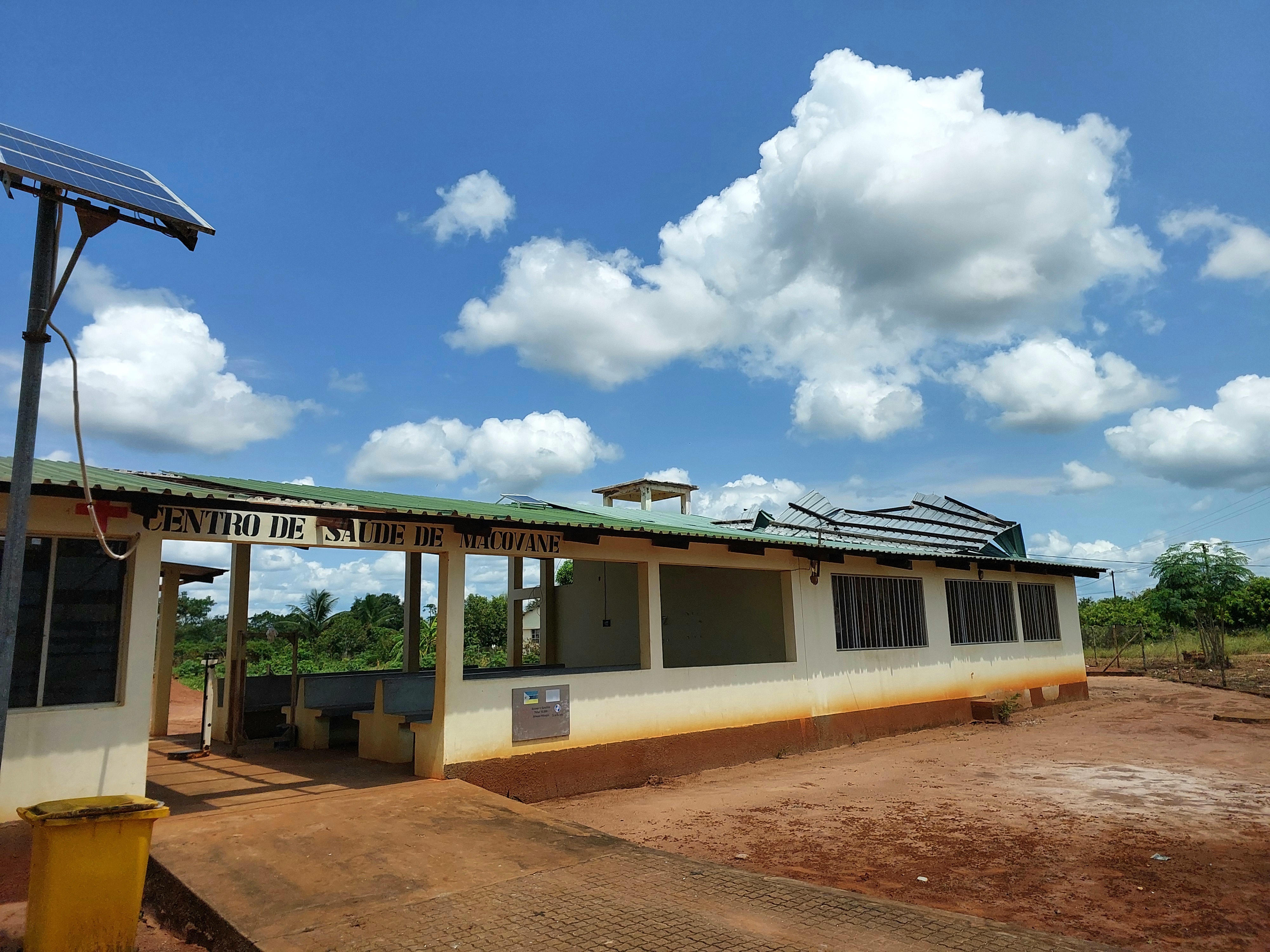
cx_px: 635
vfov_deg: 58.9
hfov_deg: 73.9
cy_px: 476
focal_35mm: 23
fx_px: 844
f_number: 1.8
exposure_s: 1/2500
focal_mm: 5.06
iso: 25
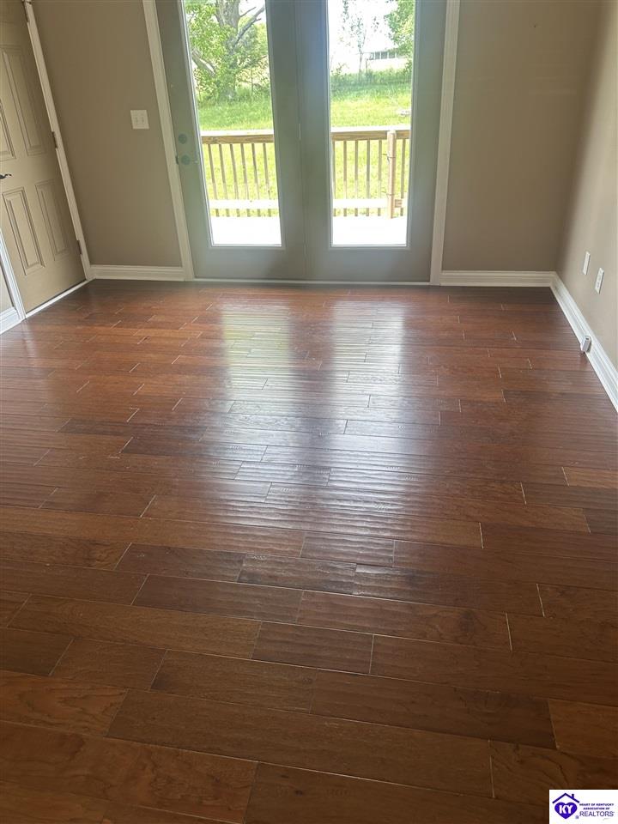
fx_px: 571
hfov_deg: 56.8
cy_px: 412
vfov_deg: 71.6
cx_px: 309
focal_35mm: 24
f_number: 1.78
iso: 64
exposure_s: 1/121
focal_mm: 6.86
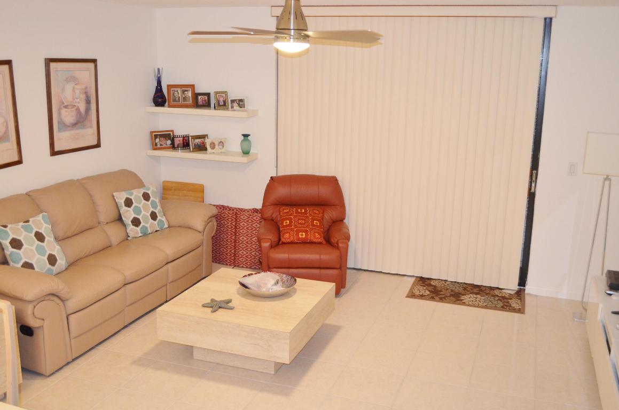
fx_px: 618
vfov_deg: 36.7
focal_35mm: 36
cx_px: 310
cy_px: 205
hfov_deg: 53.2
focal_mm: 24
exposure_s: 1/60
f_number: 4
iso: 1400
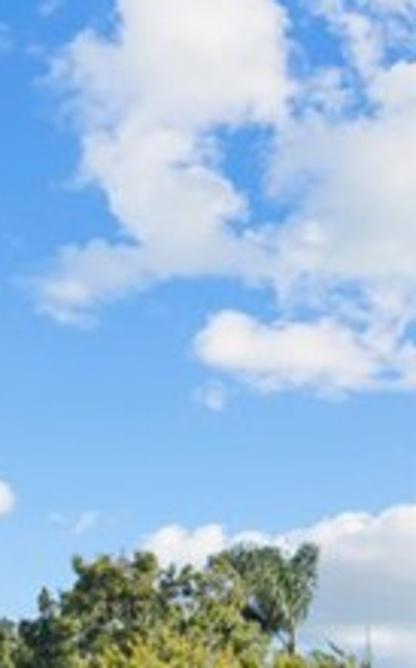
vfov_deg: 30.2
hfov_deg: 19.6
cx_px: -216
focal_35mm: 57
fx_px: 1037
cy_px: 812
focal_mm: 12
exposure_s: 1/1000
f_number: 8
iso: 400
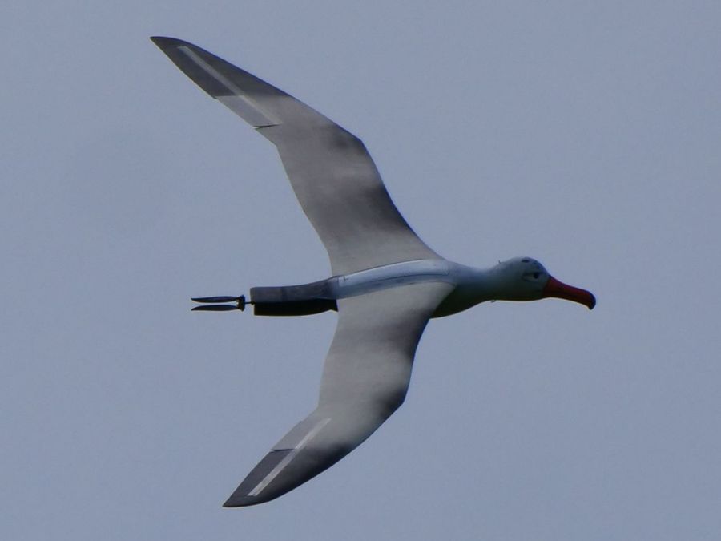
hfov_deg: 2.5
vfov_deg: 1.9
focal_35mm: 800
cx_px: 360
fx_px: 16663
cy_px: 270
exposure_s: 1/1600
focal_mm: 400
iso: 200
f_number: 8
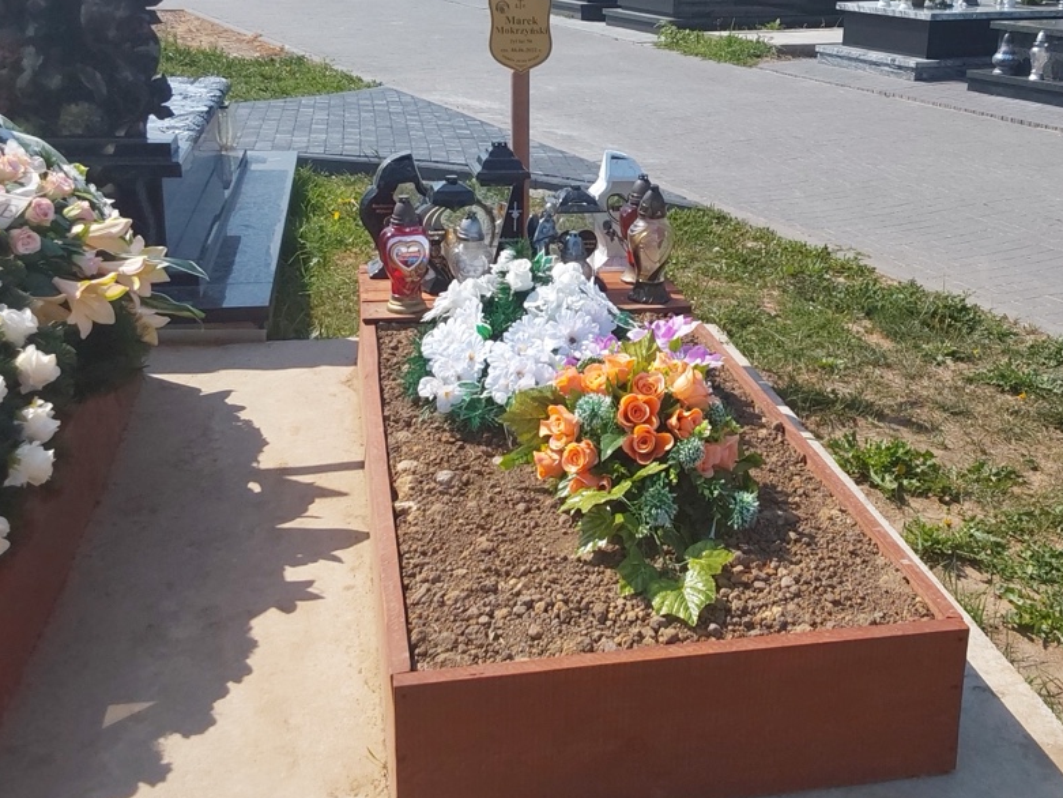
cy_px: 330
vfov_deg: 33.5
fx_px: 1321
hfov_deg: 43.6
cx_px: 651
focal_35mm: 43
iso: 50
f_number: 1.9
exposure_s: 1/2086
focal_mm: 2.91
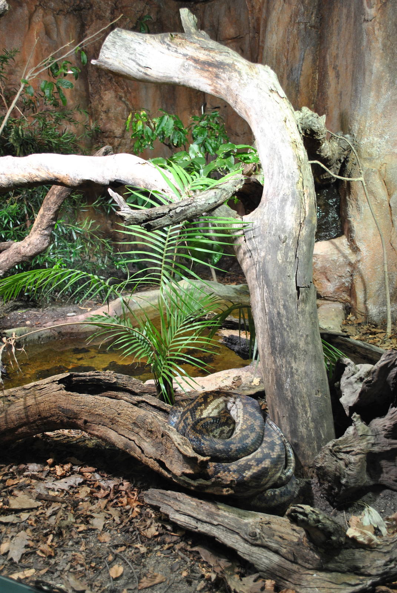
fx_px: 544
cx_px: 198
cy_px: 296
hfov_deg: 40.1
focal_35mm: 33
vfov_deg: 57.2
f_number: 4
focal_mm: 22
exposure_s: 1/30
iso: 200
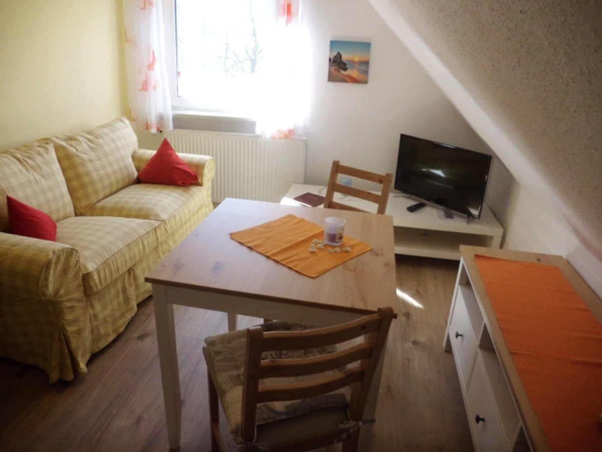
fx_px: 452
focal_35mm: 26
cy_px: 226
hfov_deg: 67.3
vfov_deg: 53.1
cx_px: 301
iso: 200
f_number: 3.2
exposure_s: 1/60
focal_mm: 4.6
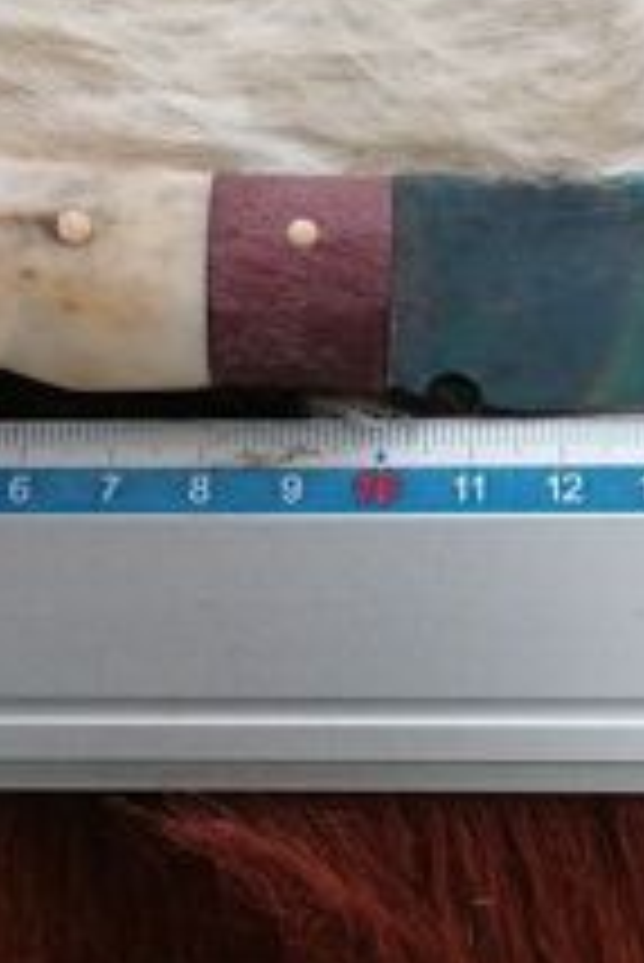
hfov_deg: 21.6
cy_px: 675
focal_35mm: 63
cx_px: 378
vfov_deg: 31.5
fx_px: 1688
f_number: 1.8
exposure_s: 1/100
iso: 160
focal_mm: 4.75
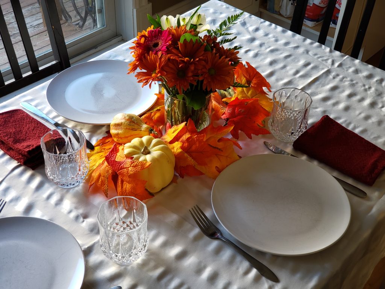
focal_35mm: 52
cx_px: 192
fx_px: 578
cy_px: 144
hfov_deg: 36.8
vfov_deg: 28.0
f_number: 2.4
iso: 80
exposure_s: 1/30
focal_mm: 6
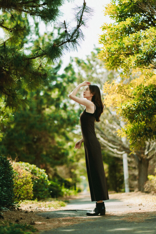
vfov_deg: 23.9
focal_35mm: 85
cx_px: 78
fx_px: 553
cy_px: 117
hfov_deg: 16.1
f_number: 2
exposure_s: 1/640
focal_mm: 85
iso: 160
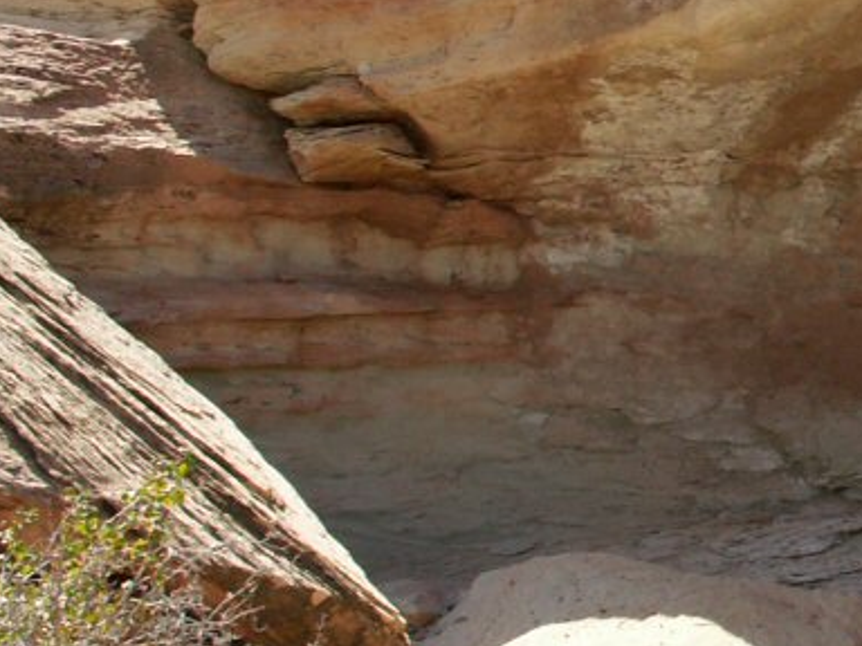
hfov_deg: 13.7
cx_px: 1115
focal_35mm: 139
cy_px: 211
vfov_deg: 10.7
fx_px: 3461
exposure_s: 1/250
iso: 64
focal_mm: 10.4
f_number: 5.6
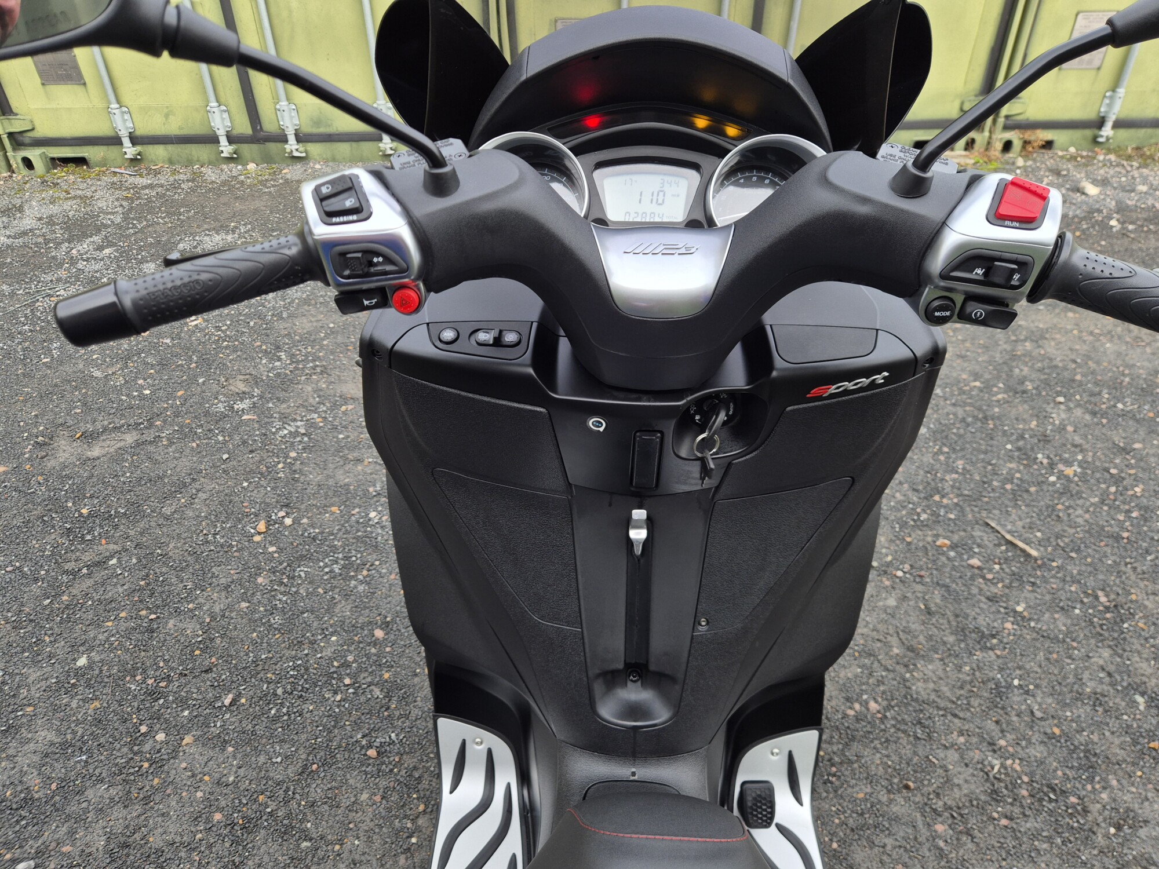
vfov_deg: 58.9
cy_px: 434
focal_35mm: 23
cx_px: 580
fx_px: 770
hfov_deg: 73.9
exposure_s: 1/180
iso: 64
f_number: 1.8
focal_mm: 5.4
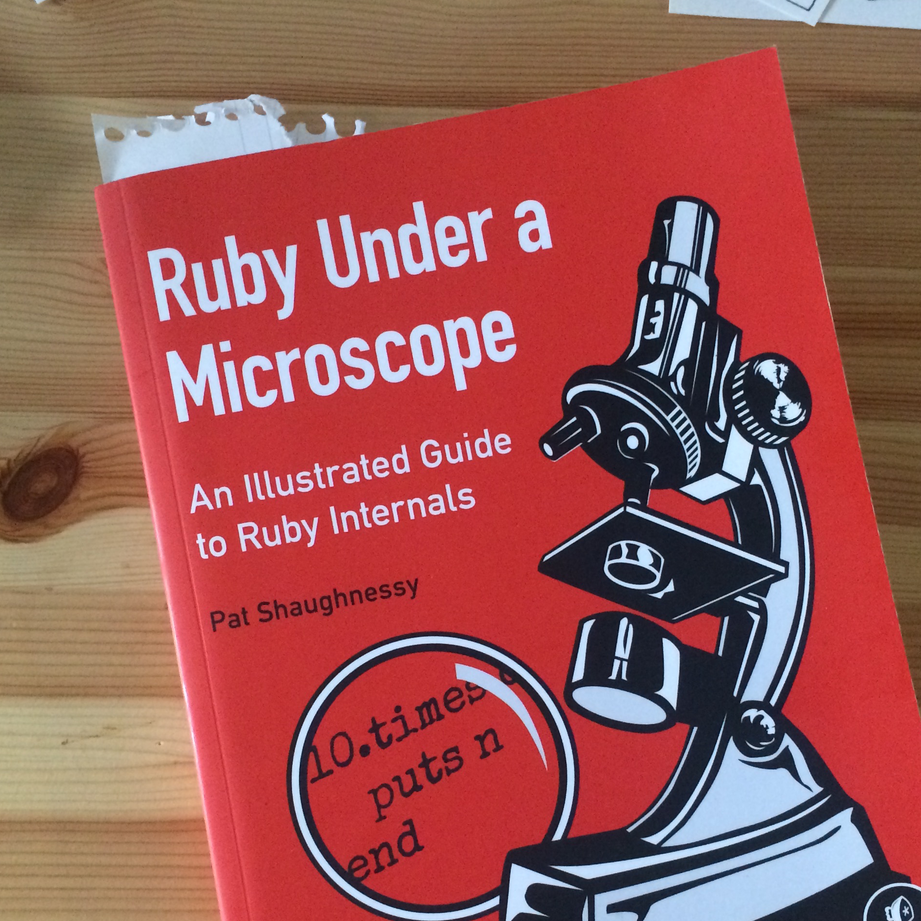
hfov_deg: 38.3
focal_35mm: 44
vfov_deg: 38.1
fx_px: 1324
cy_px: 586
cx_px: 506
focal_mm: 4.15
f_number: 2.2
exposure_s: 1/30
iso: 320
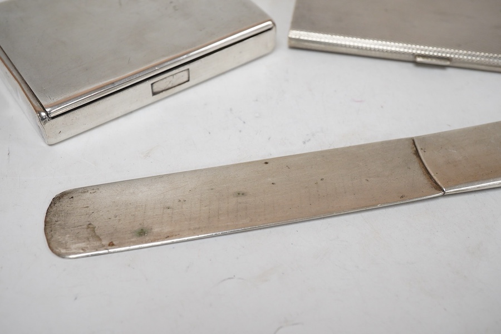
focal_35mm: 45
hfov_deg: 43.6
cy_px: 167
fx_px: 626
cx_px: 250
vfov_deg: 29.9
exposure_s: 1/125
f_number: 10
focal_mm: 30
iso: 1250
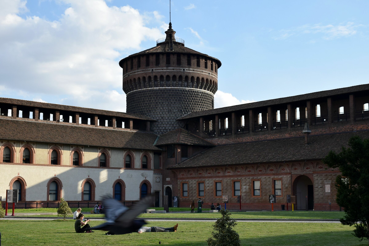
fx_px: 538
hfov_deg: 37.9
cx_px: 184
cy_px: 123
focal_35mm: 52
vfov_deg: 25.8
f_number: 9
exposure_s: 1/320
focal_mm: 35
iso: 200
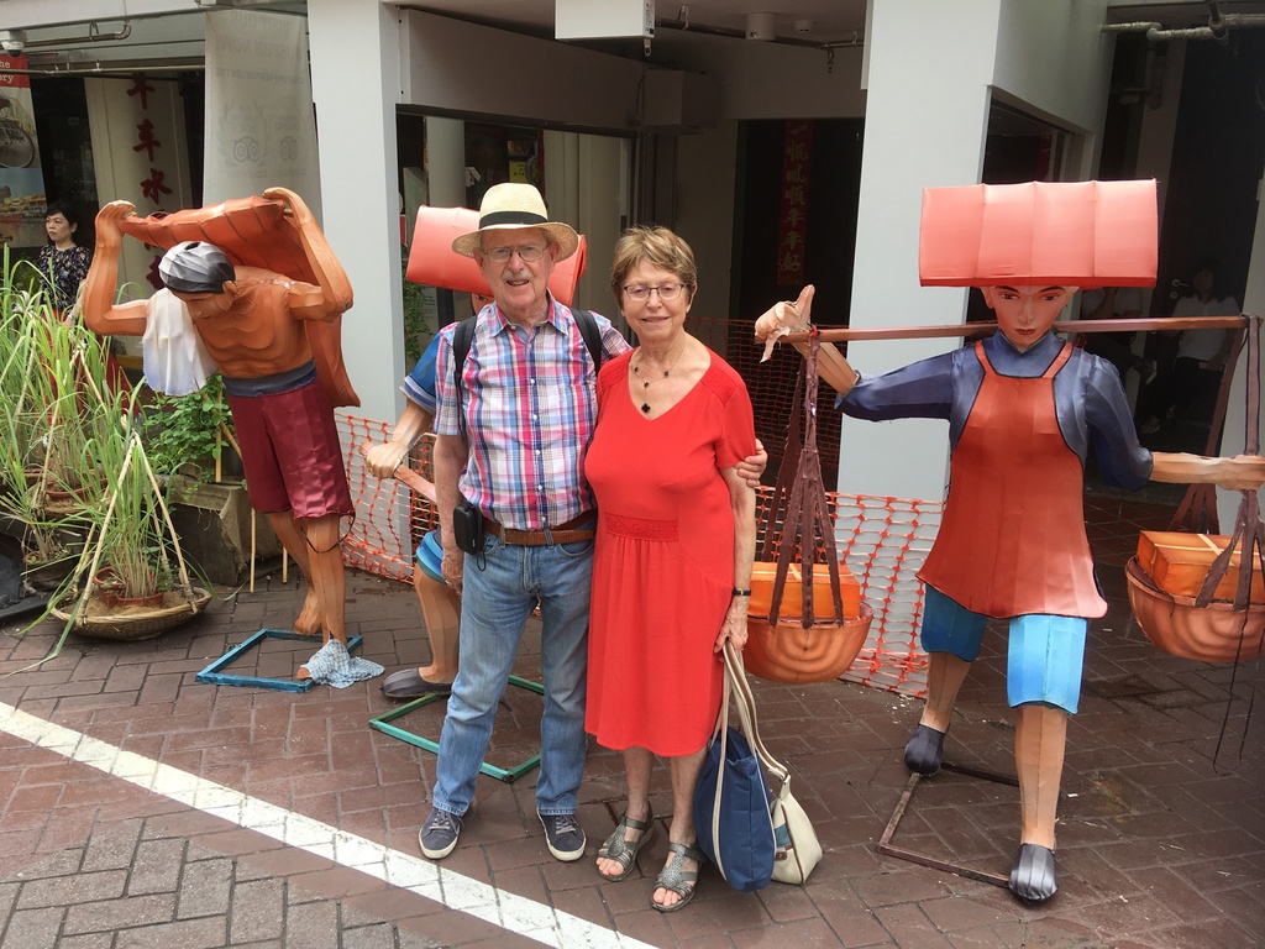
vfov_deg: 48.2
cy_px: 474
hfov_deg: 61.7
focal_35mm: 29
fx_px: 1060
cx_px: 632
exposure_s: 1/375
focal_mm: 4.15
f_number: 2.2
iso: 25
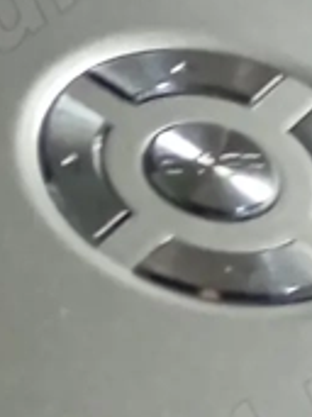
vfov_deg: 8.3
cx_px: -697
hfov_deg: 6.2
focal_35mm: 218
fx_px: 2623
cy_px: -595
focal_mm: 4.27
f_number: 1.8
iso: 370
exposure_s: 1/25
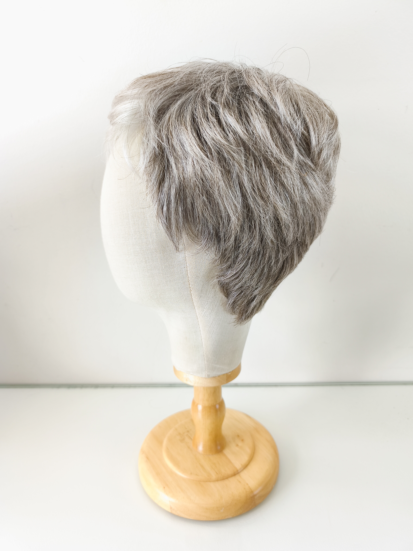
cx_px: 206
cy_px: 276
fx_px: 366
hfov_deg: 58.9
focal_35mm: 23
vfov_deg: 73.9
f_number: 1.65
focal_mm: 6.14
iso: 50
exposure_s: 1/30
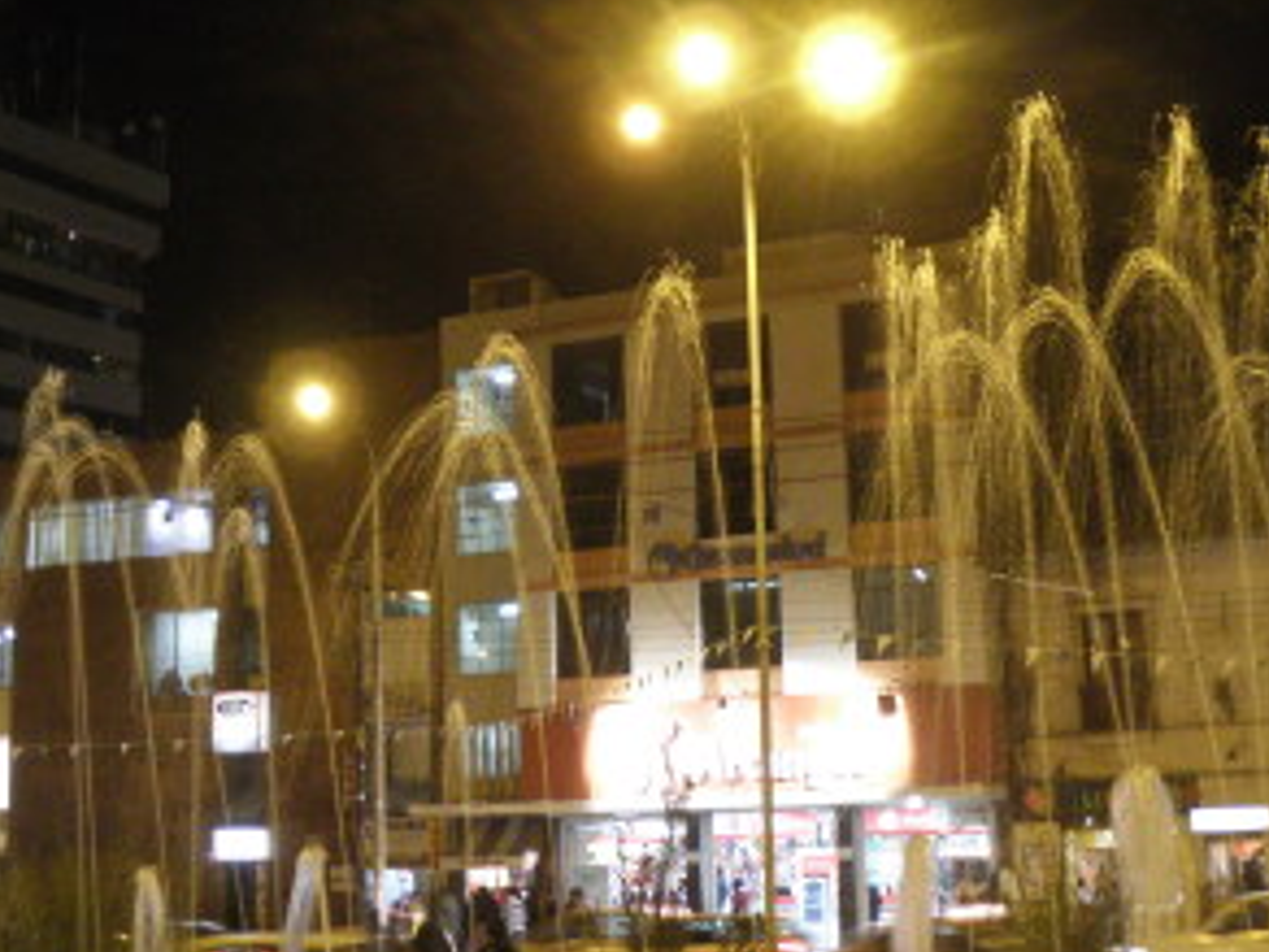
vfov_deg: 25.6
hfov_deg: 33.7
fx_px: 2090
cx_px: 539
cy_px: 348
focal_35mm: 57
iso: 250
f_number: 2.8
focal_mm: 4.6
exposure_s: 1/8
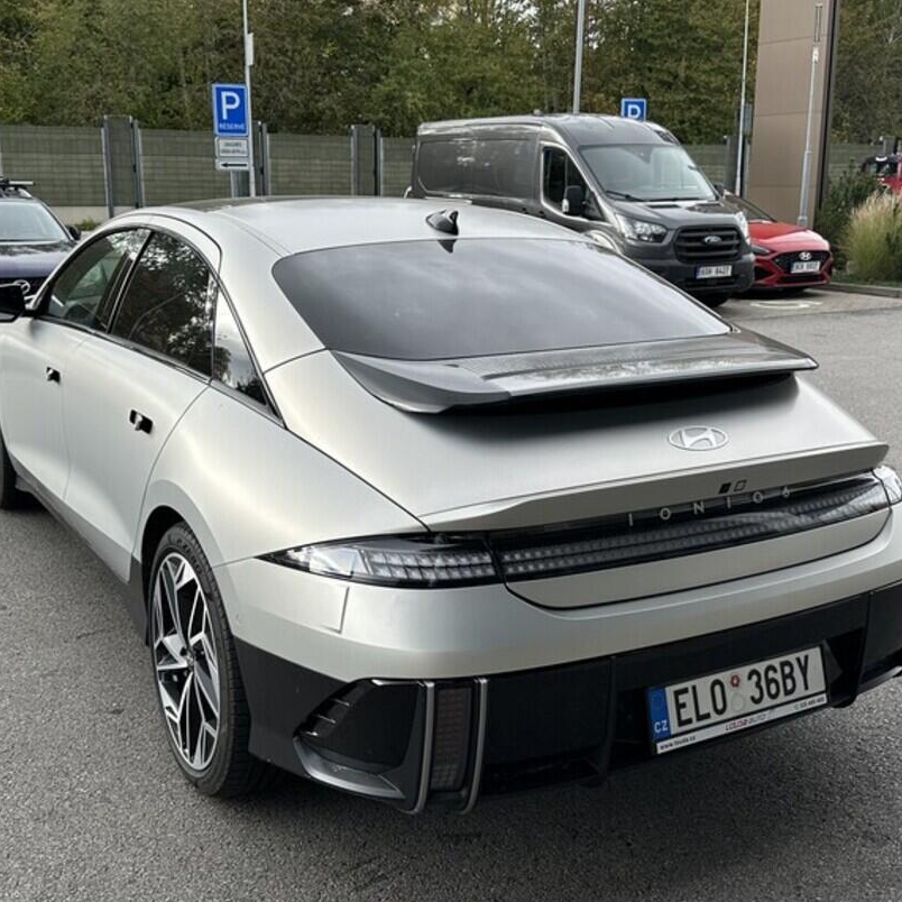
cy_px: 427
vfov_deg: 43.8
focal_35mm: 38
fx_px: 1120
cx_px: 418
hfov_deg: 43.8
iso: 80
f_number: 1.78
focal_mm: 6.86
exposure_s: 1/785
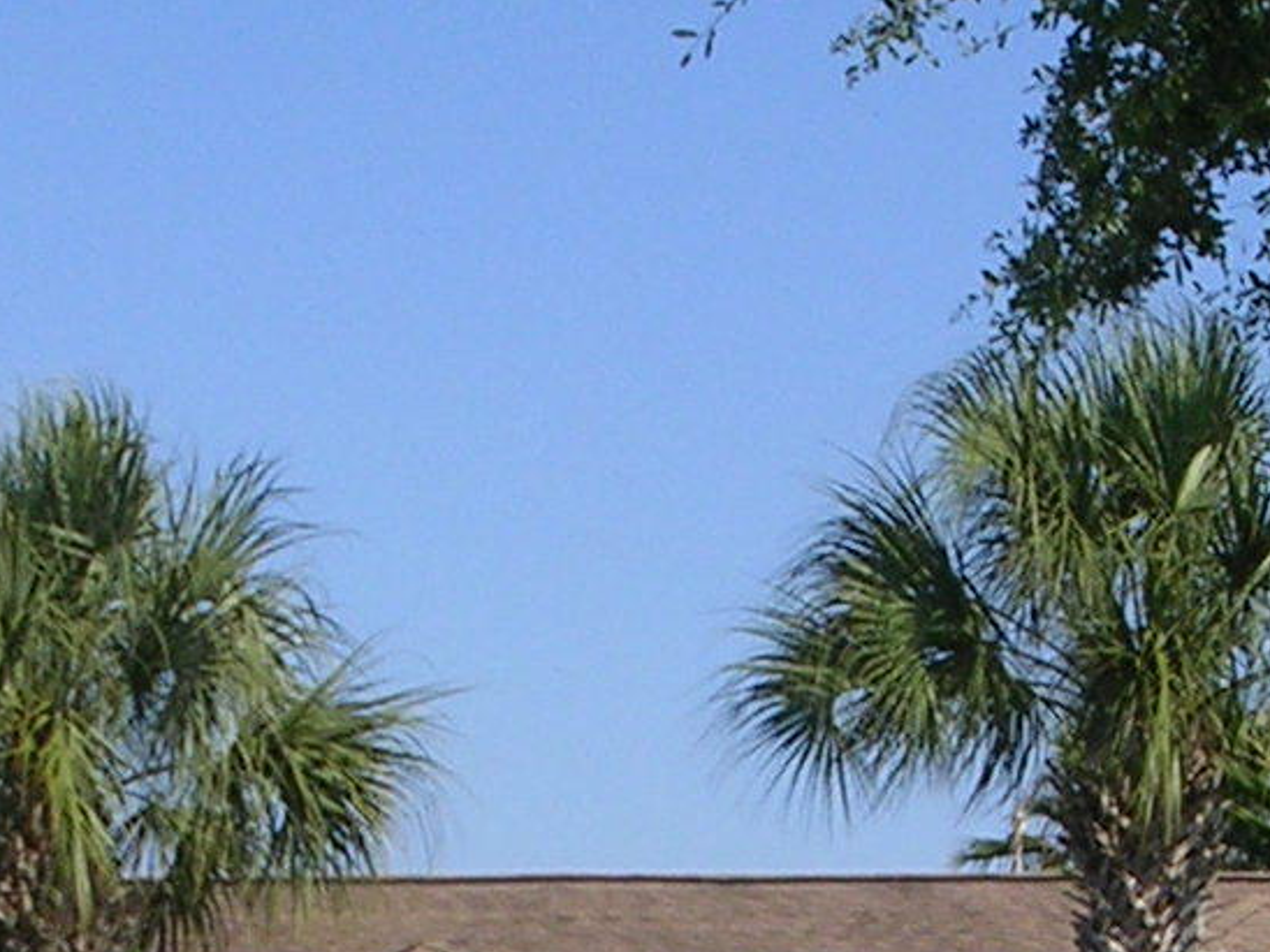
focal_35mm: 142
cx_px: 772
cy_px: 1406
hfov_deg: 13.9
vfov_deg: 10.1
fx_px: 5210
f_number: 5.6
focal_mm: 5.8
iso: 50
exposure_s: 1/334
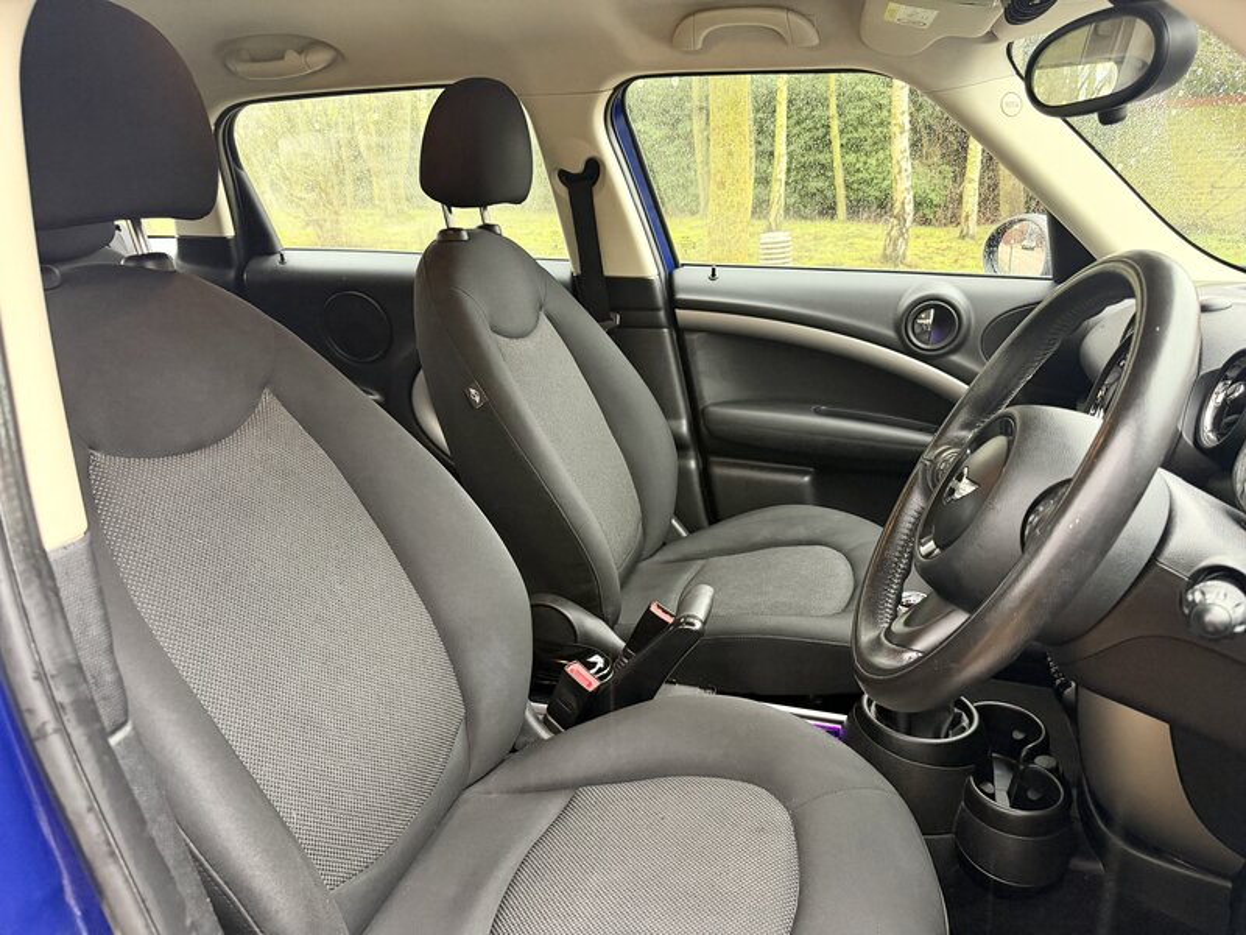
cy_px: 468
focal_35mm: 24
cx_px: 623
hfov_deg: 71.6
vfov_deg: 56.8
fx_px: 864
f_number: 1.78
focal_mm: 6.76
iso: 500
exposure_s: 1/60
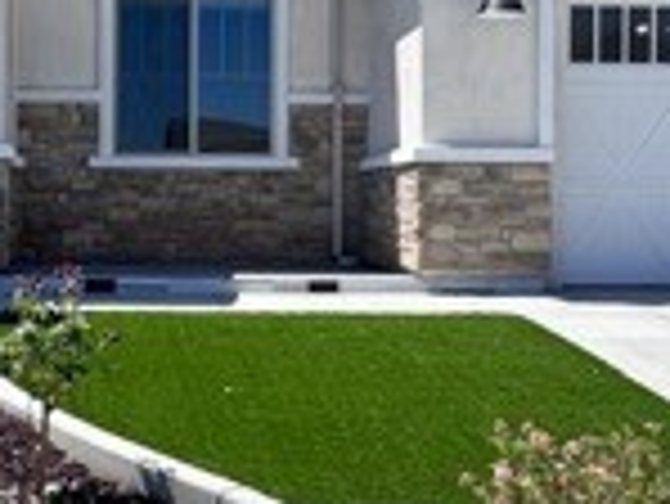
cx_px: 135
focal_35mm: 60
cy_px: 216
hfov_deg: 31.3
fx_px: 1162
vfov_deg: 24.4
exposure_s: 1/1880
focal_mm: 2.22
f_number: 2.2
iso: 40
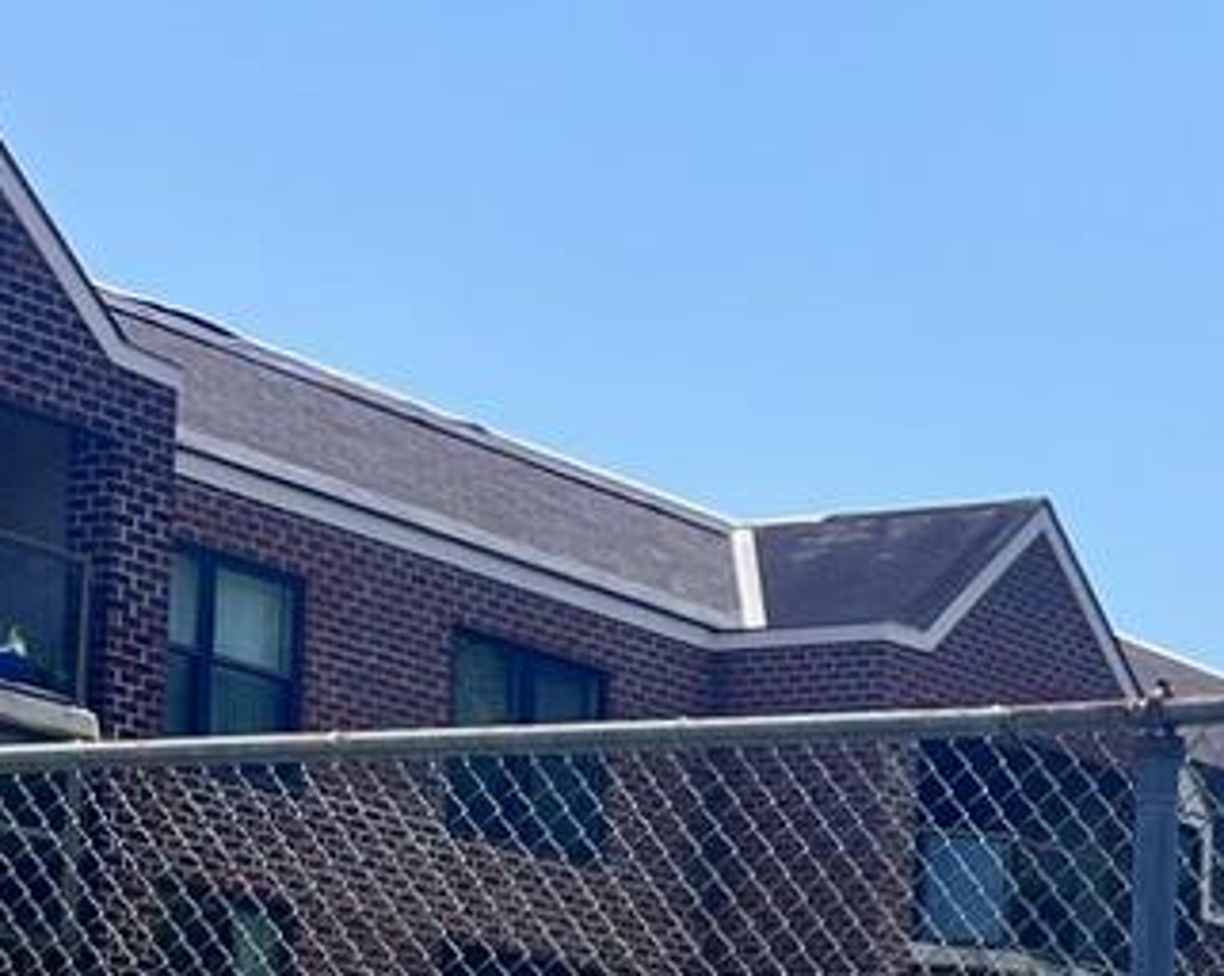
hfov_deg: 14.0
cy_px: 1510
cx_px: 2517
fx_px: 4125
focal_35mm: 114
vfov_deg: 12.7
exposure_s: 1/4444
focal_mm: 5.7
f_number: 1.5
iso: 50
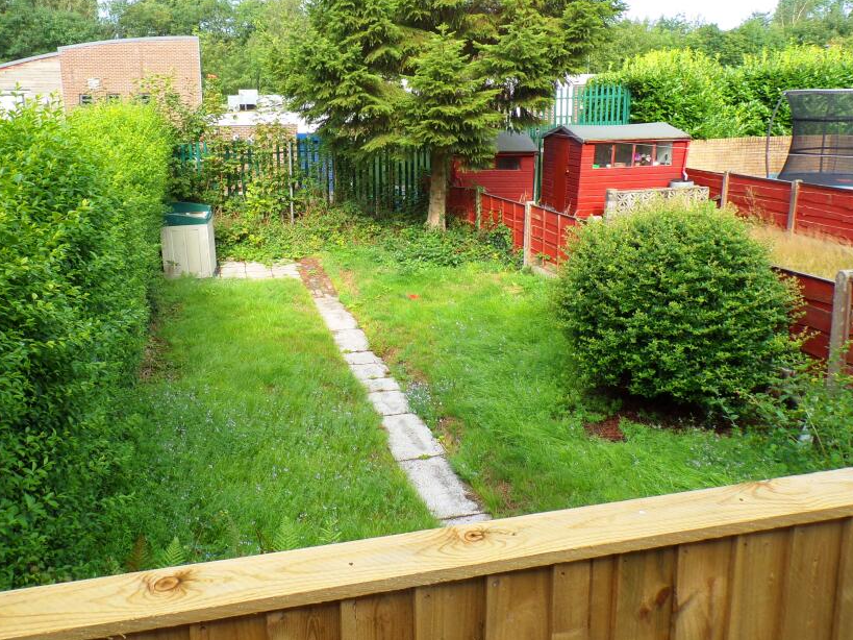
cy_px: 262
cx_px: 373
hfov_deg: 59.8
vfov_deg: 46.6
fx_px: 739
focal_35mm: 30
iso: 80
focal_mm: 4.3
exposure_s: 1/85
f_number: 5.8
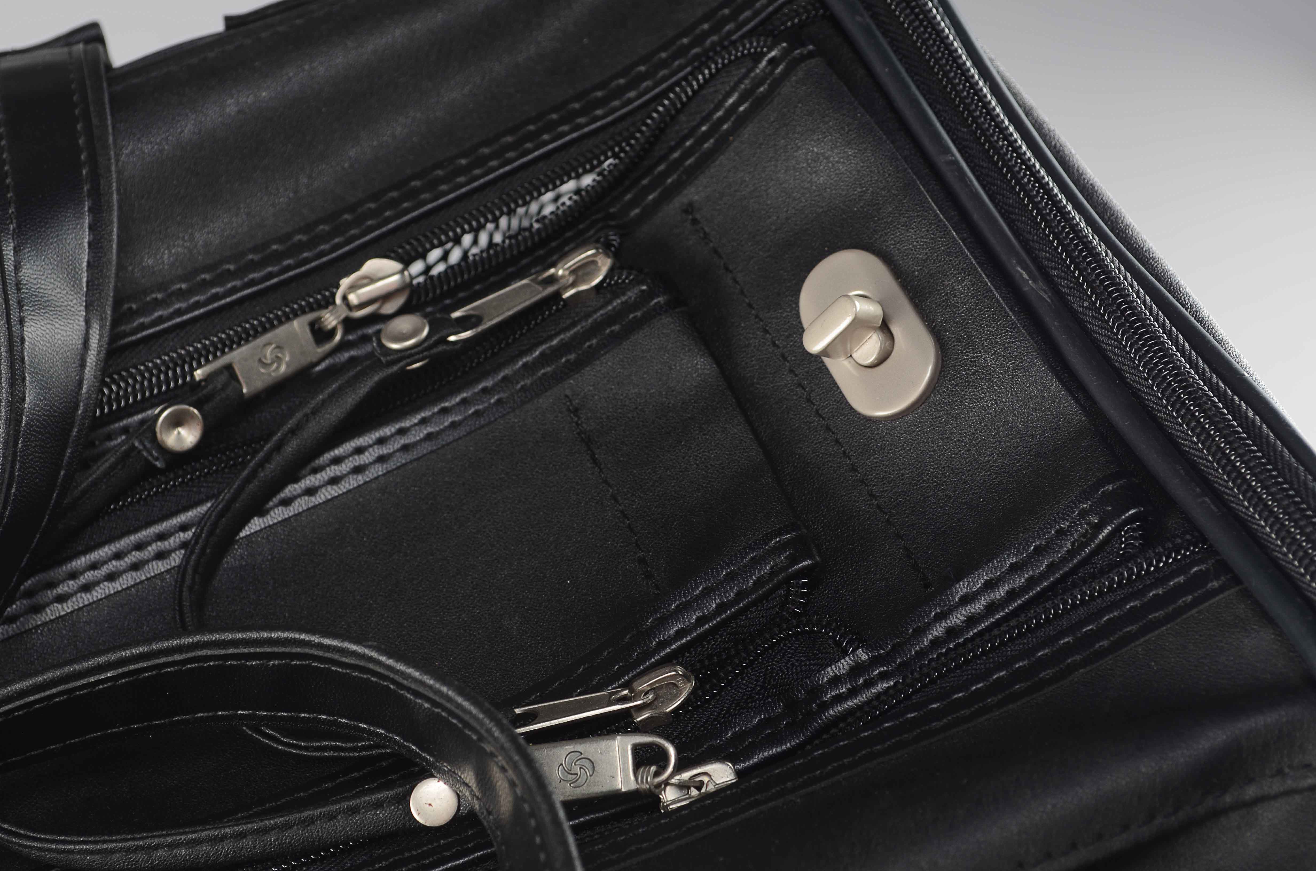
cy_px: 436
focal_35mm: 68
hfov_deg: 29.9
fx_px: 2462
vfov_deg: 20.1
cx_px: 658
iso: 100
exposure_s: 1/80
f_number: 8
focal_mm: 45
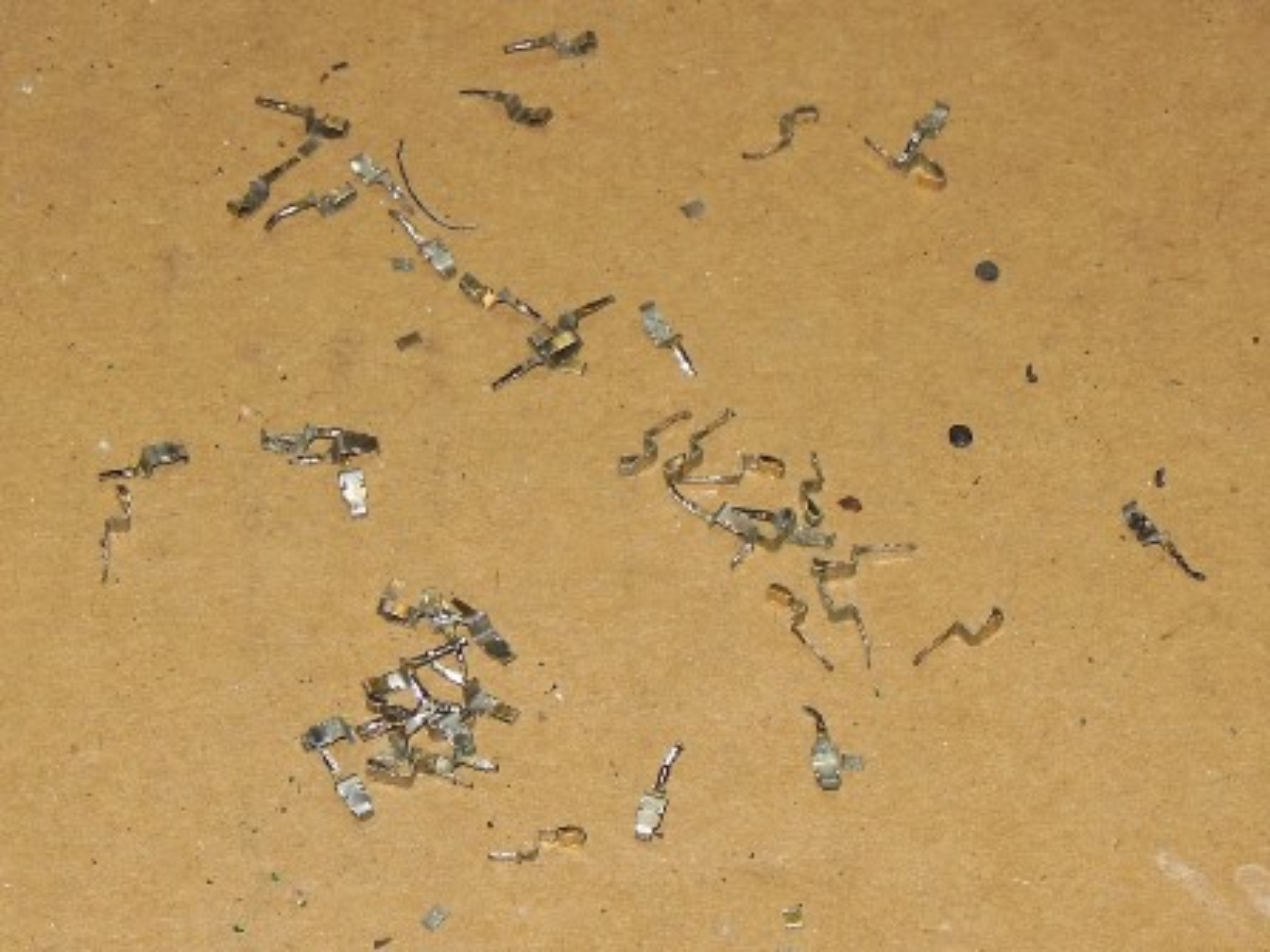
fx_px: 1834
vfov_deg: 29.1
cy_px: 476
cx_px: 635
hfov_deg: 38.2
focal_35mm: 50
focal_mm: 8.9
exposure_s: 1/60
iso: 125
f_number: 7.9
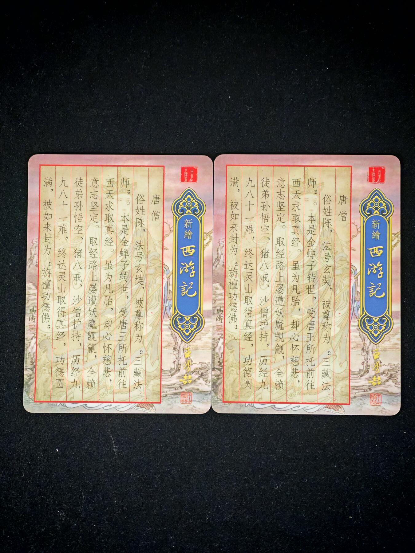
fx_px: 1151
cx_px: 208
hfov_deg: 20.4
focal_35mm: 72
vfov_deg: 27.0
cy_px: 276
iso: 400
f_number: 2.4
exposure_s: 1/25
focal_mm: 8.67
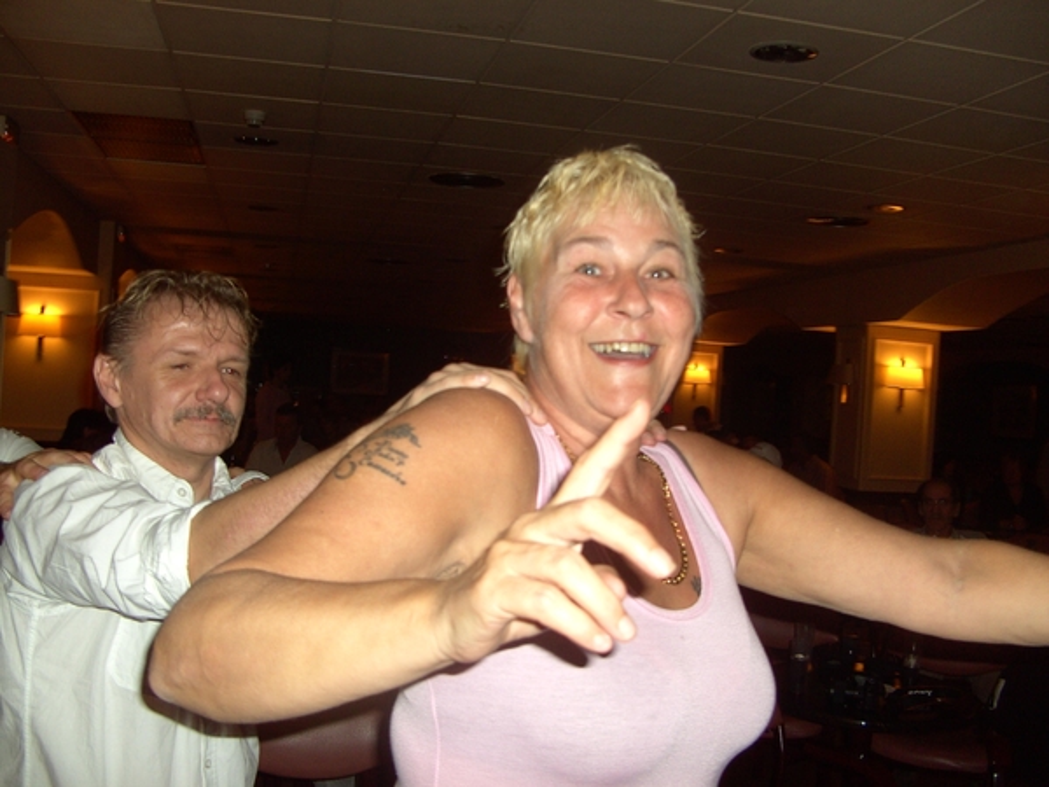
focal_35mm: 37
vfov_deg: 38.7
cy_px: 394
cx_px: 524
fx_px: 1121
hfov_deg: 50.1
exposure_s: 1/50
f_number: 2.8
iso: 64
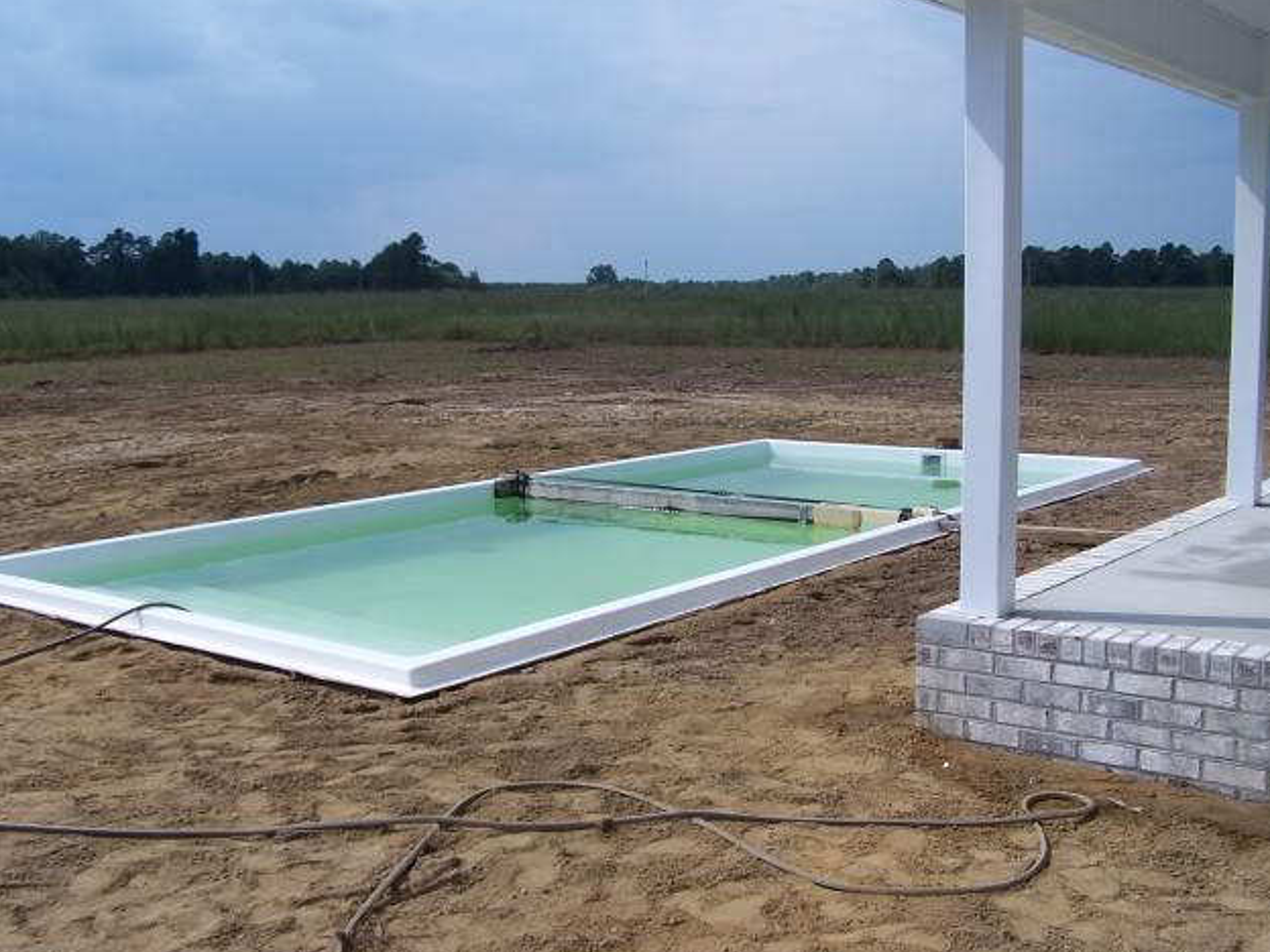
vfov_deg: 36.8
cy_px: 478
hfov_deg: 47.9
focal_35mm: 39
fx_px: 1431
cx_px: 649
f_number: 4
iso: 80
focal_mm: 6.3
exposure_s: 1/1000
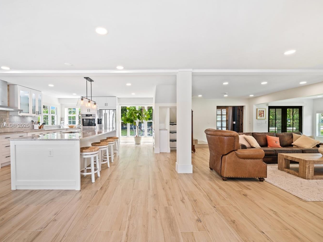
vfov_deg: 78.0
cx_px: 144
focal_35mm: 16
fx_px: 149
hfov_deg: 94.2
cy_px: 126
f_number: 8
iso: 200
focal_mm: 14
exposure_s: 1/13
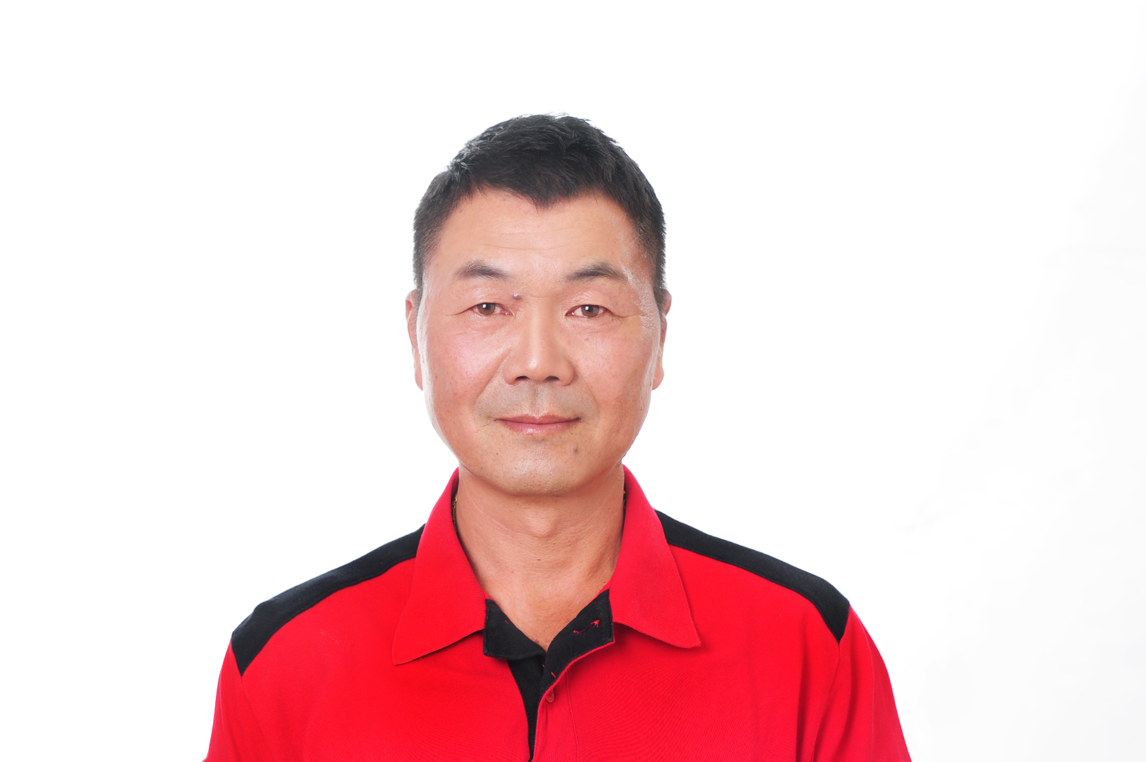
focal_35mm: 70
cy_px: 381
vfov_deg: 19.4
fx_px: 2227
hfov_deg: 28.9
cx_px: 573
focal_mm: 70
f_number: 5
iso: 400
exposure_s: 1/80
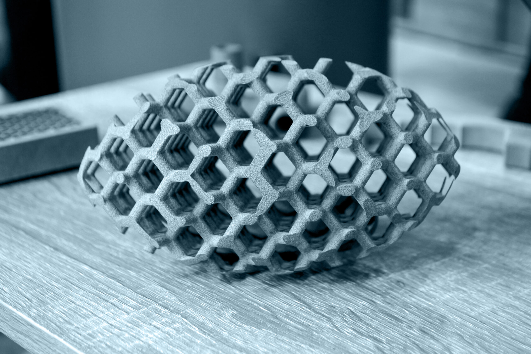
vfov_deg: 21.6
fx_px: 929
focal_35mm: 63
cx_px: 266
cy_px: 177
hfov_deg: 31.9
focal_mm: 42
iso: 400
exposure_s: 1/25
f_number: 5.3
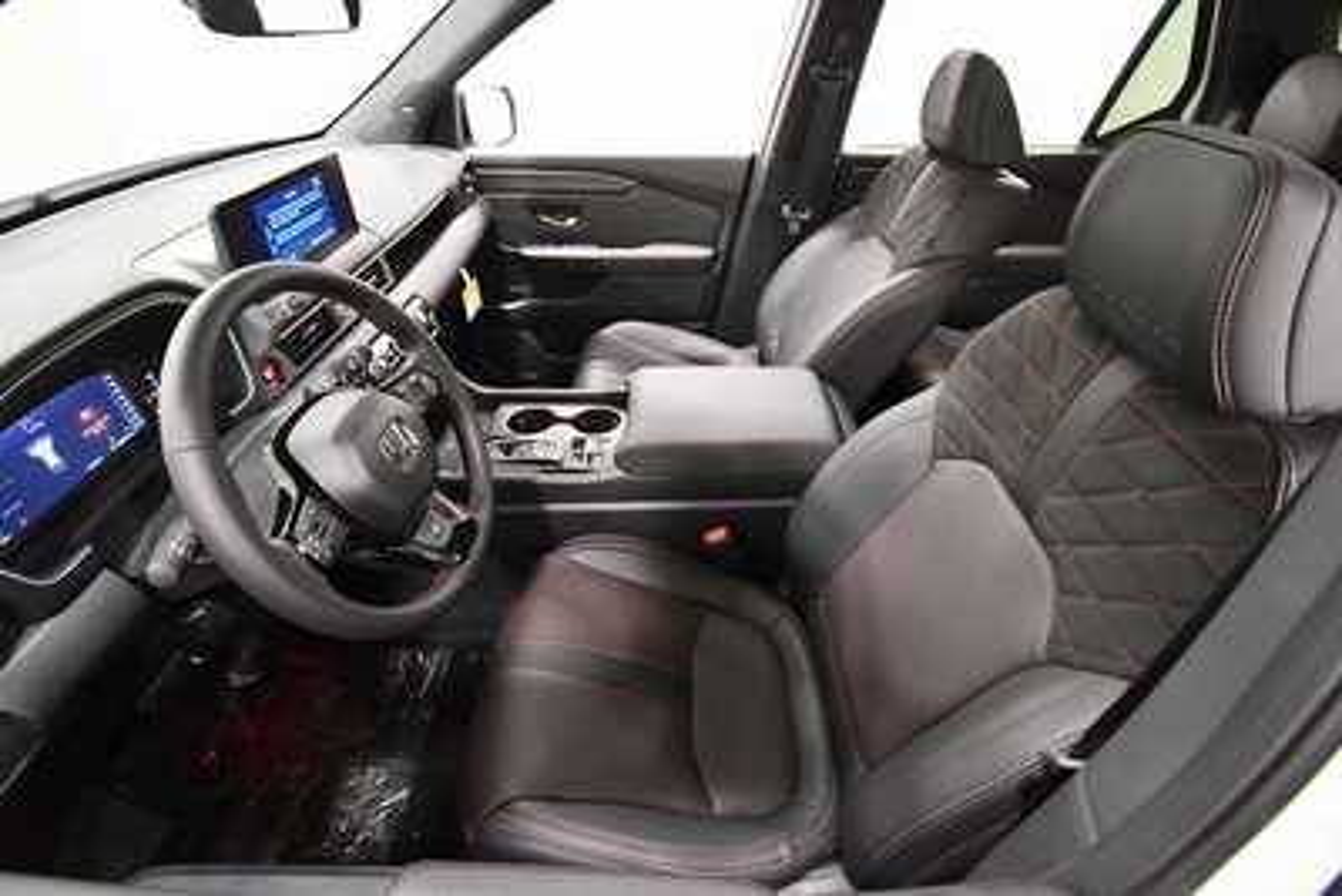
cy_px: 448
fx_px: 559
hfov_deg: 100.4
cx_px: 671
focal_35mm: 15
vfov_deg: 77.4
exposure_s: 1/60
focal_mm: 10
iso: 3600
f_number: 4.5
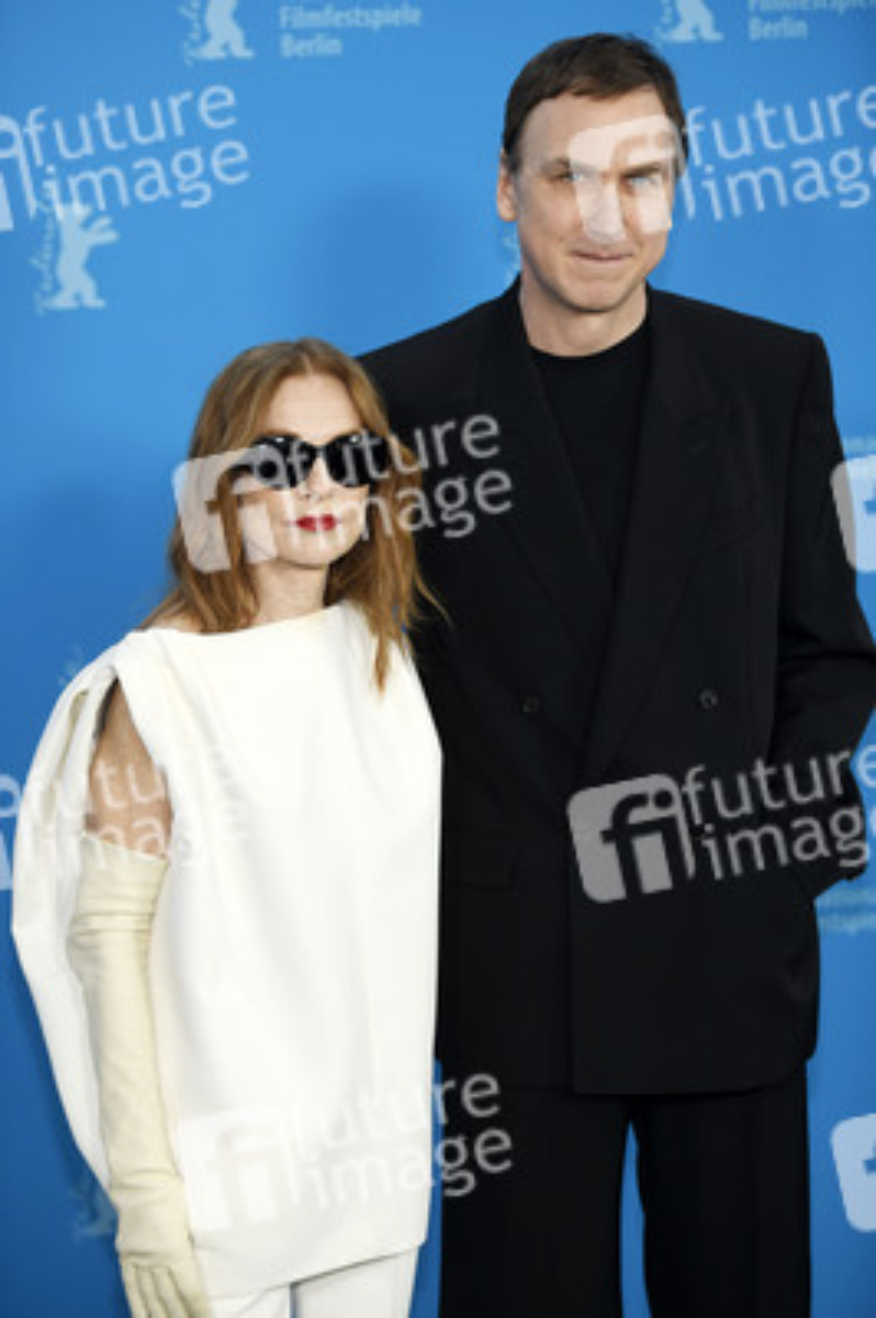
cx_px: 438
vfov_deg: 17.7
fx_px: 4241
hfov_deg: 11.8
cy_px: 659
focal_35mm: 116
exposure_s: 1/400
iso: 640
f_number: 3.2
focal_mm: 116
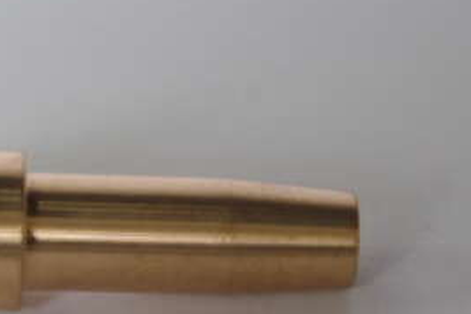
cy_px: 229
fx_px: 3532
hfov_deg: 7.6
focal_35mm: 270
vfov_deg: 5.1
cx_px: 99
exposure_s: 1/45
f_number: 8
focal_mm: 80
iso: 800
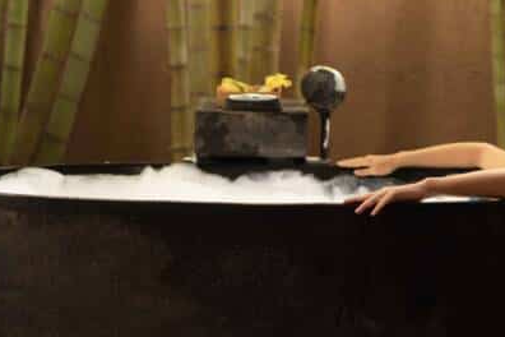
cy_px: 153
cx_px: 293
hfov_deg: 21.0
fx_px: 1361
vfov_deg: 14.1
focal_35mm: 97
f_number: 1.6
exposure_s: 1/1000
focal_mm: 50
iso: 1600
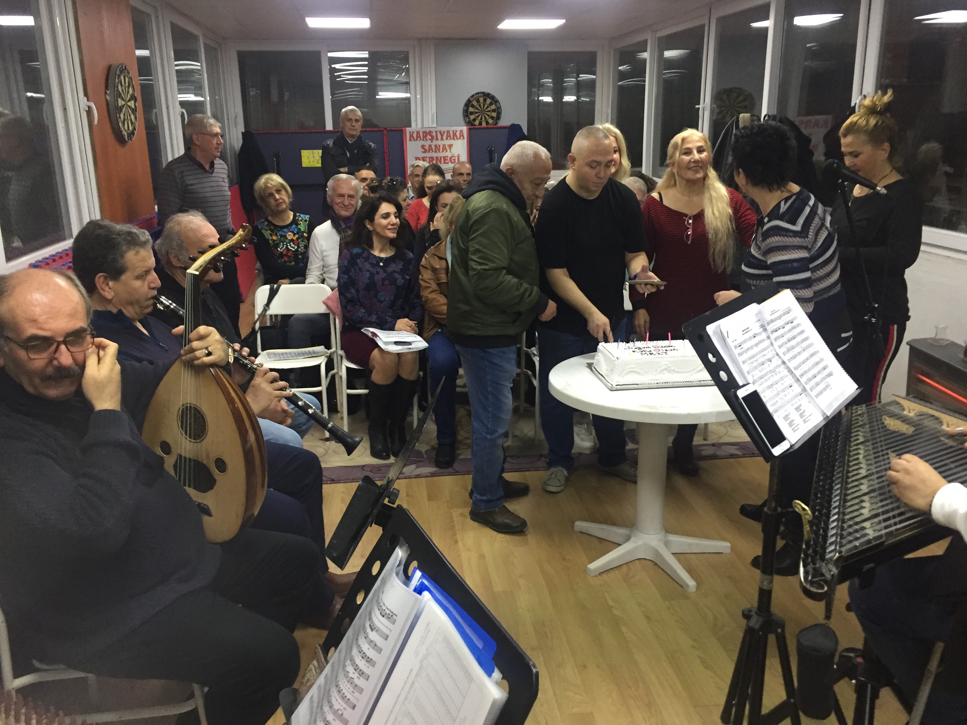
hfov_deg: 61.7
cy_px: 362
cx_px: 484
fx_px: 810
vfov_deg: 48.2
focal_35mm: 29
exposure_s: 1/33
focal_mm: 4.15
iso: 200
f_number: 2.2
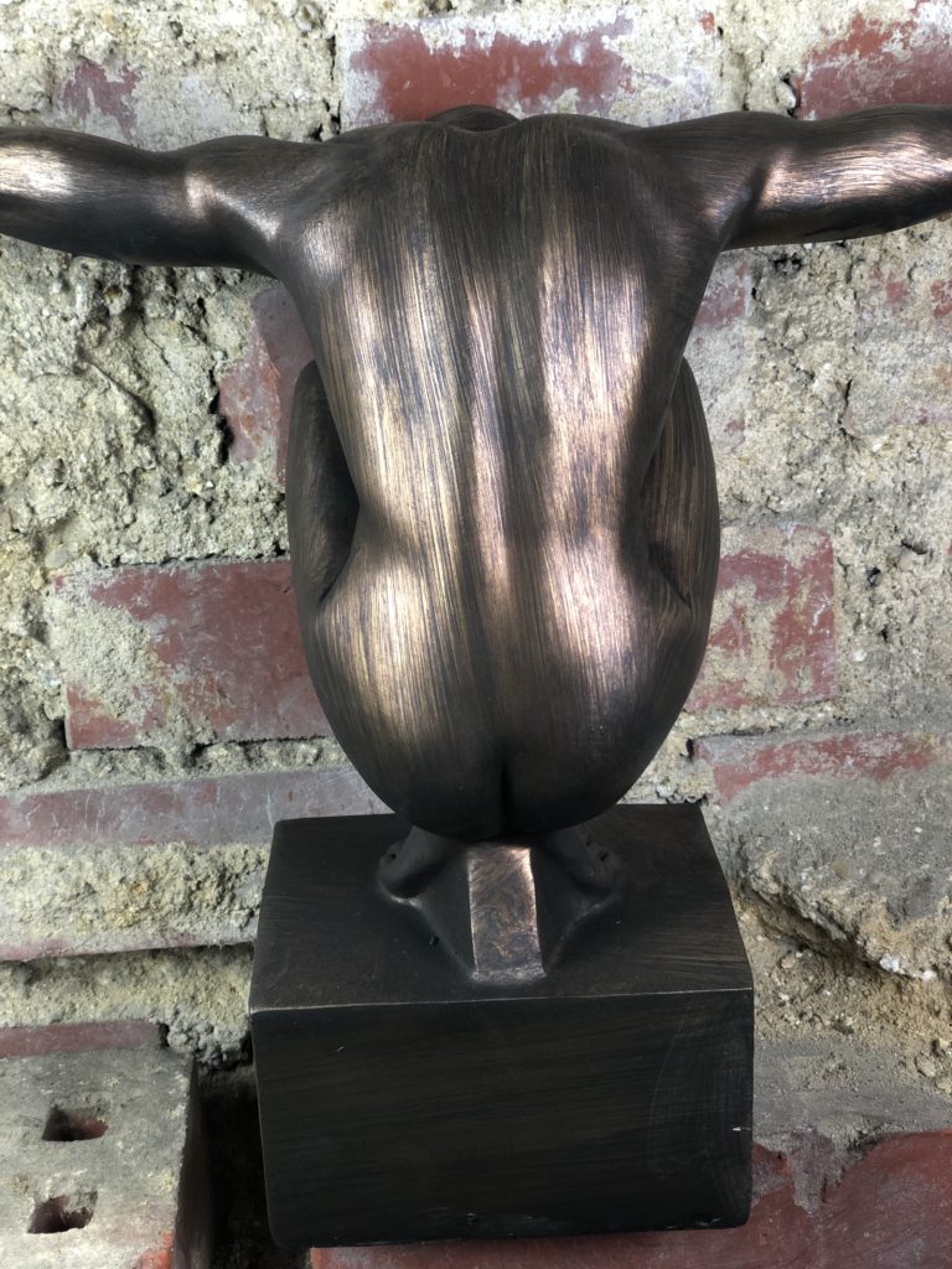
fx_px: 1907
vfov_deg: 36.8
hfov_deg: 28.0
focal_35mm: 52
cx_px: 476
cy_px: 634
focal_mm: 6
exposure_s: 1/50
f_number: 2.4
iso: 64
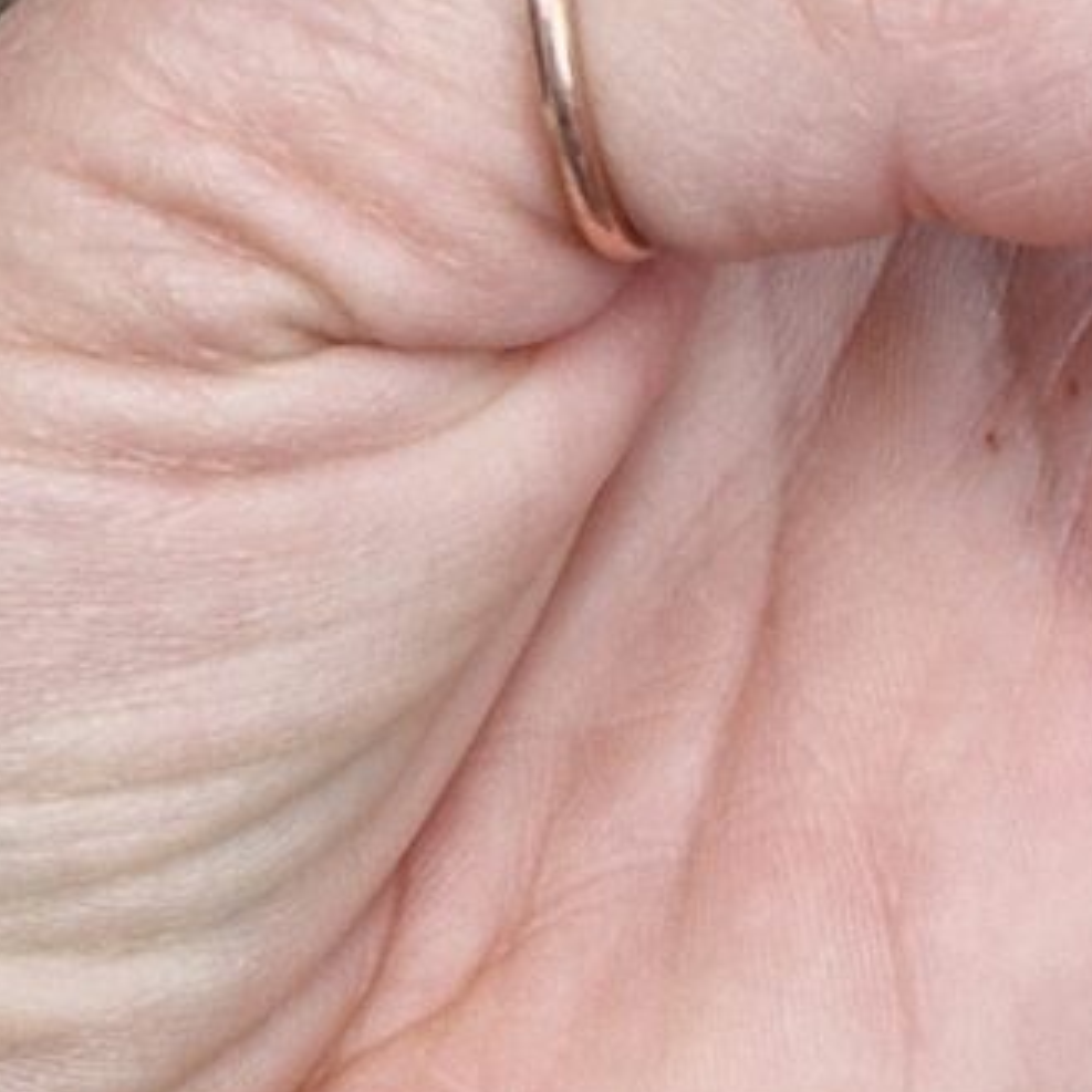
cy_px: -2367
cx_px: 1195
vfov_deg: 8.8
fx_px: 5639
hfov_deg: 10.9
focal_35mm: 158
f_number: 1.8
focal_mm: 5.54
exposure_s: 1/241
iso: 50
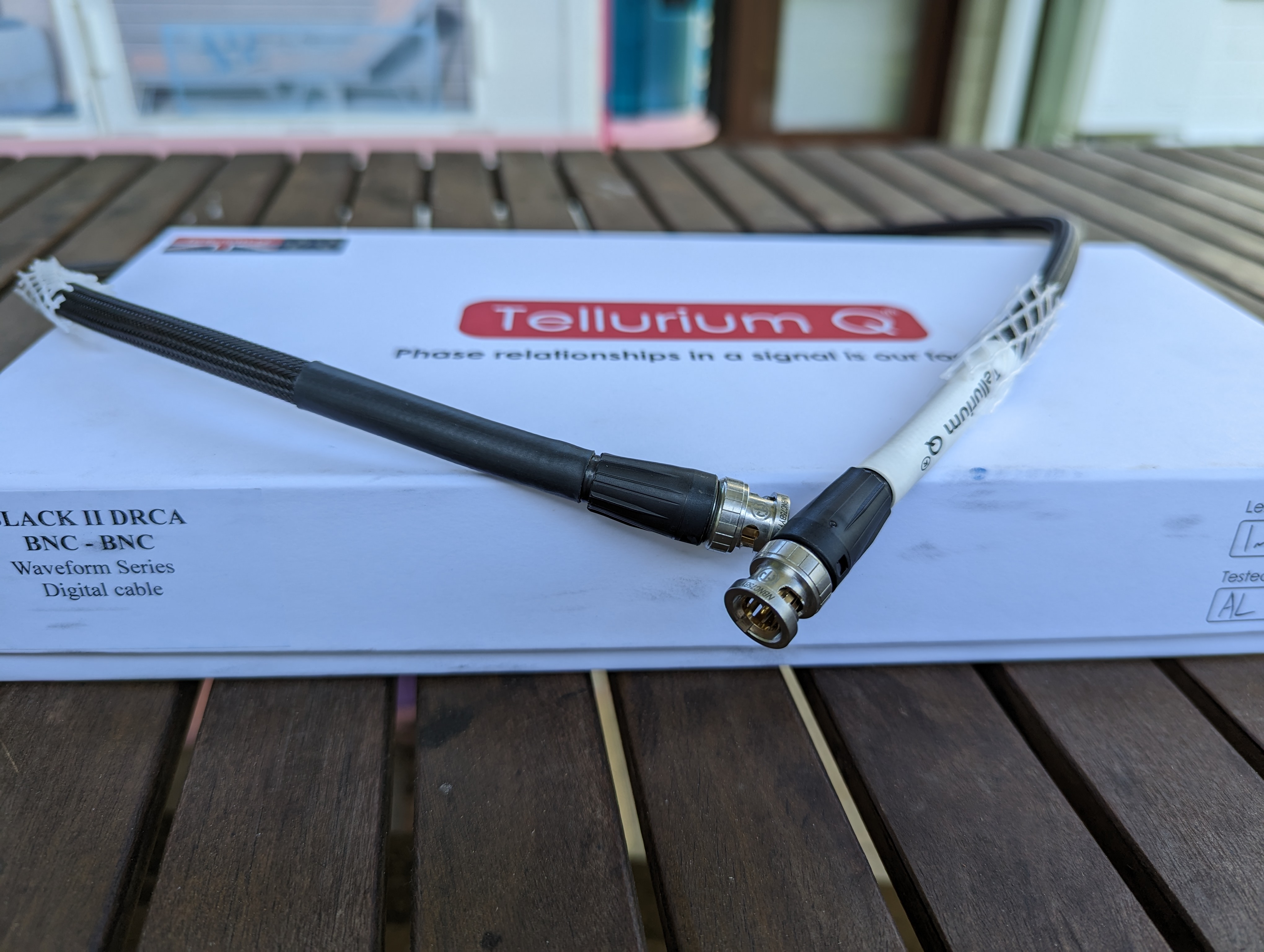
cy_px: 476
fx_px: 878
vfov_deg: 56.9
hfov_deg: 71.5
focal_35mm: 24
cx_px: 632
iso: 44
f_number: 1.85
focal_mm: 6.81
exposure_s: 1/168
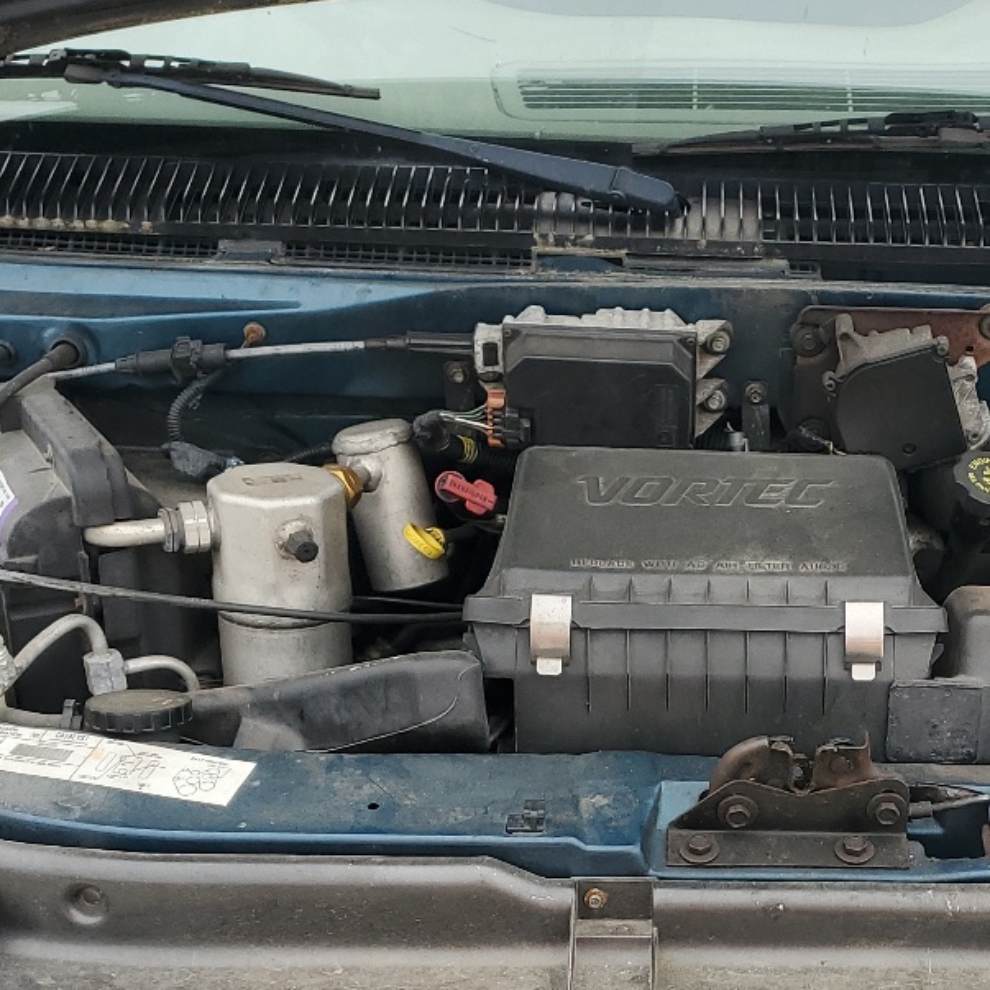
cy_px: 734
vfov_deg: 27.8
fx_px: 1974
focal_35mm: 61
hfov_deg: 27.6
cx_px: 786
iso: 50
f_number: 1.5
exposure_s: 1/345
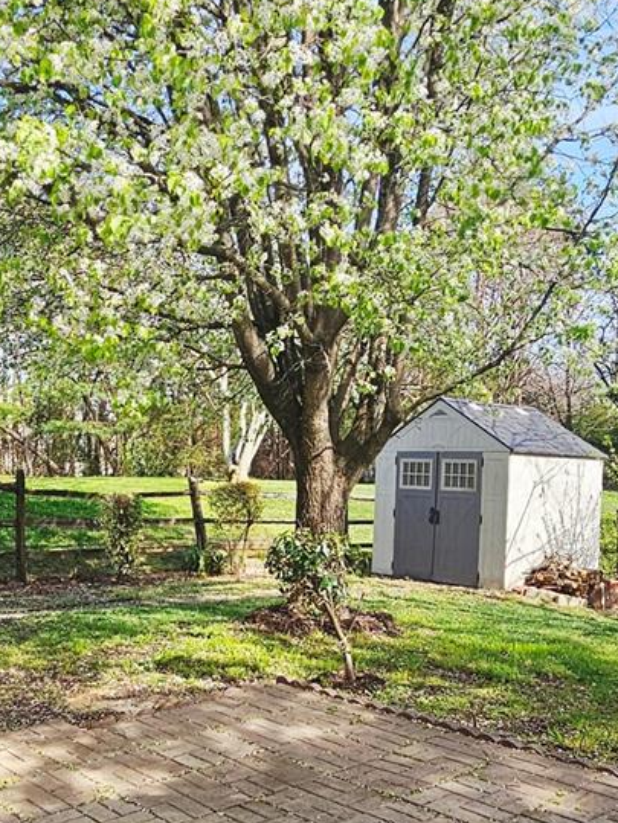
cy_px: 489
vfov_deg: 49.9
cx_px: 215
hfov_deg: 38.3
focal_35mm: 37
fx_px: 881
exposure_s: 1/909
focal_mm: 2.2
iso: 50
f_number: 2.2
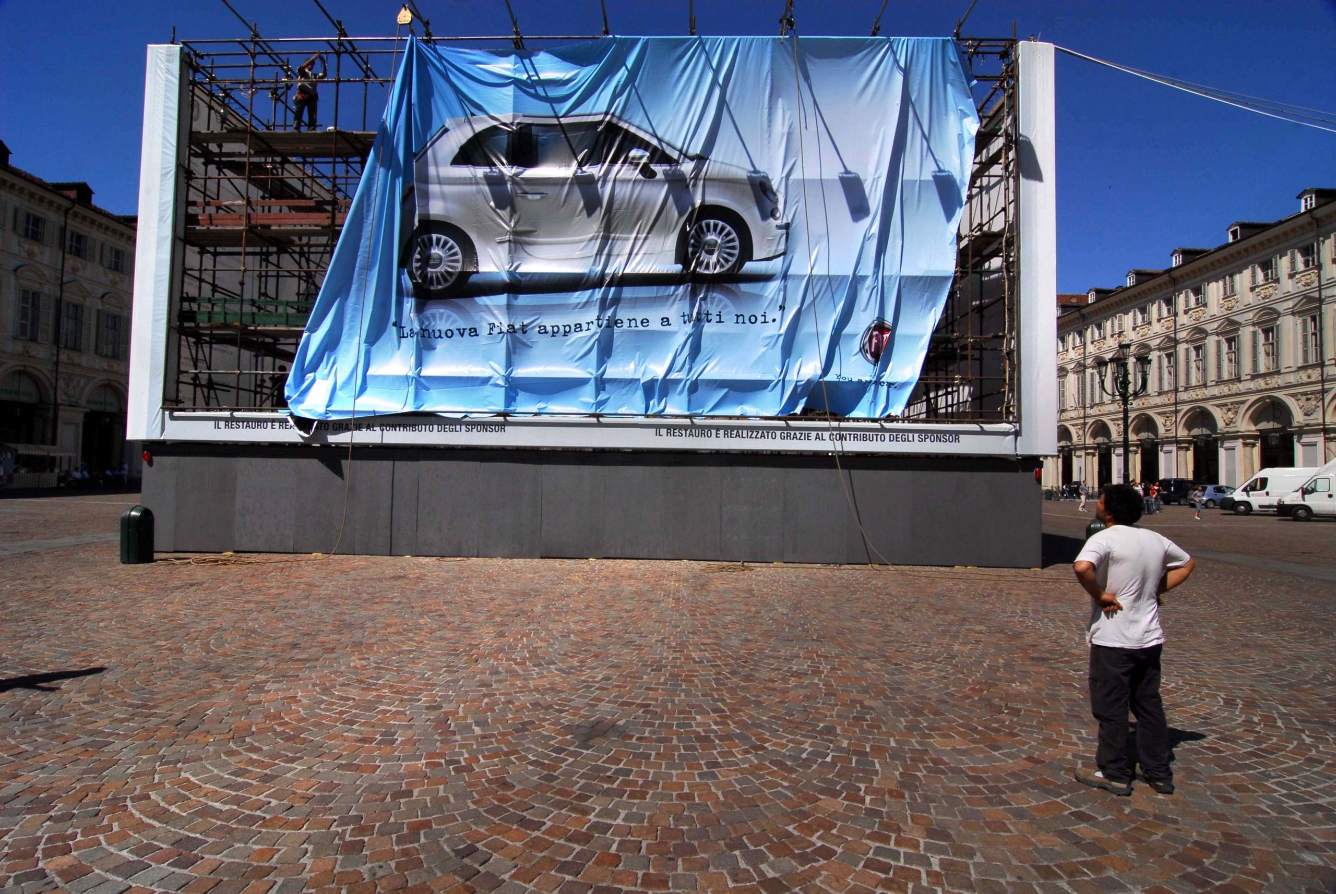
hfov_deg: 89.9
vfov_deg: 67.5
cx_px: 668
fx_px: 669
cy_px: 447
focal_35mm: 18
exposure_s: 1/250
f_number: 14
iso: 200
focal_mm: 12
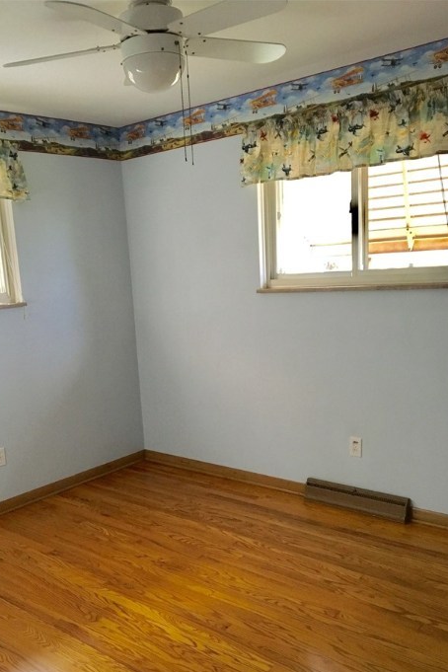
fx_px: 635
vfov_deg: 55.6
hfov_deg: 38.7
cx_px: 174
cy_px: 378
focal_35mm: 34
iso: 160
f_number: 2.2
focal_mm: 4.15
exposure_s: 1/30
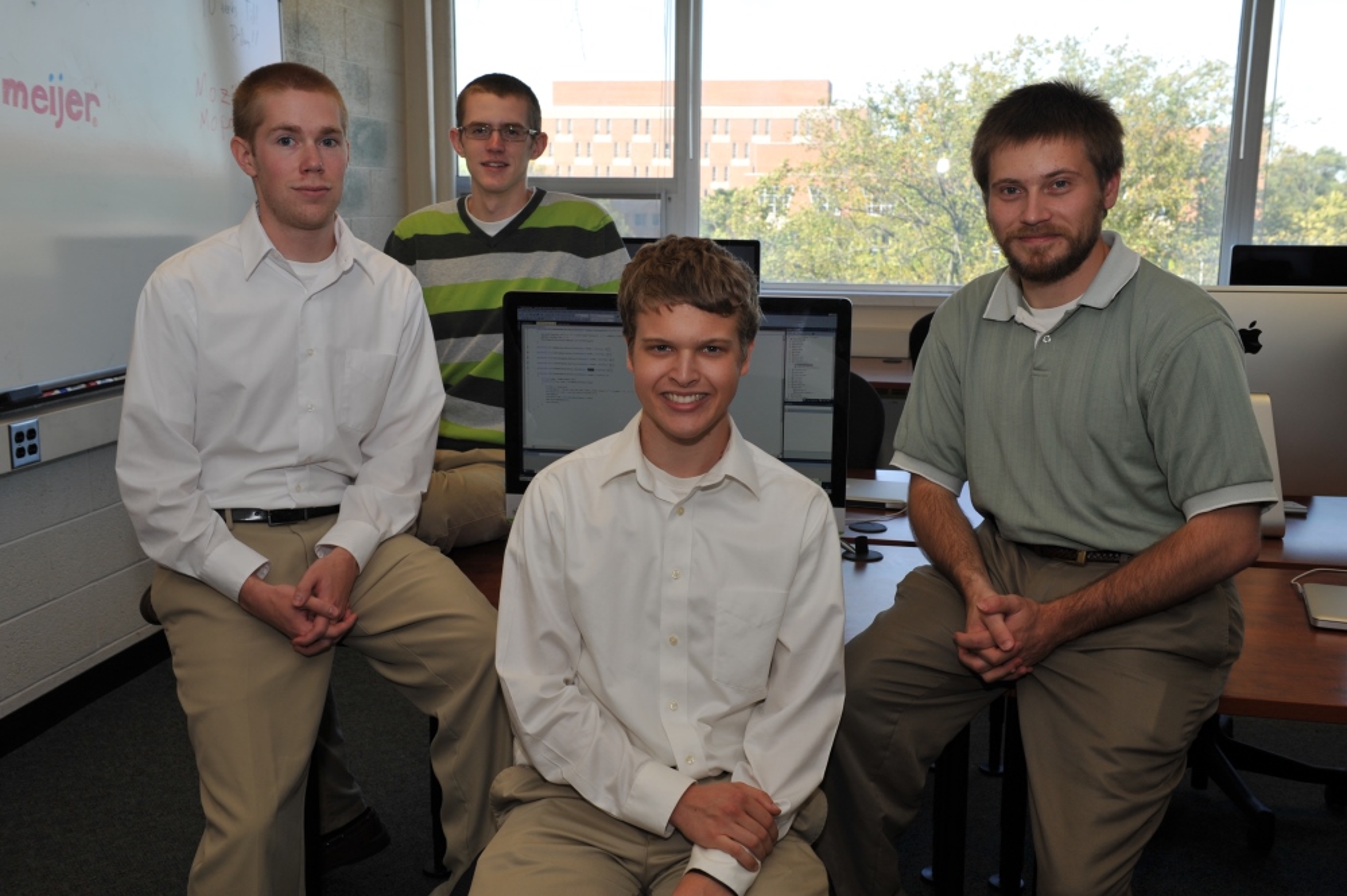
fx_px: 1421
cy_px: 448
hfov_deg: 50.7
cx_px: 674
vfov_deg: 35.0
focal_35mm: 38
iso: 320
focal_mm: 38
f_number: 9
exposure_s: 1/60
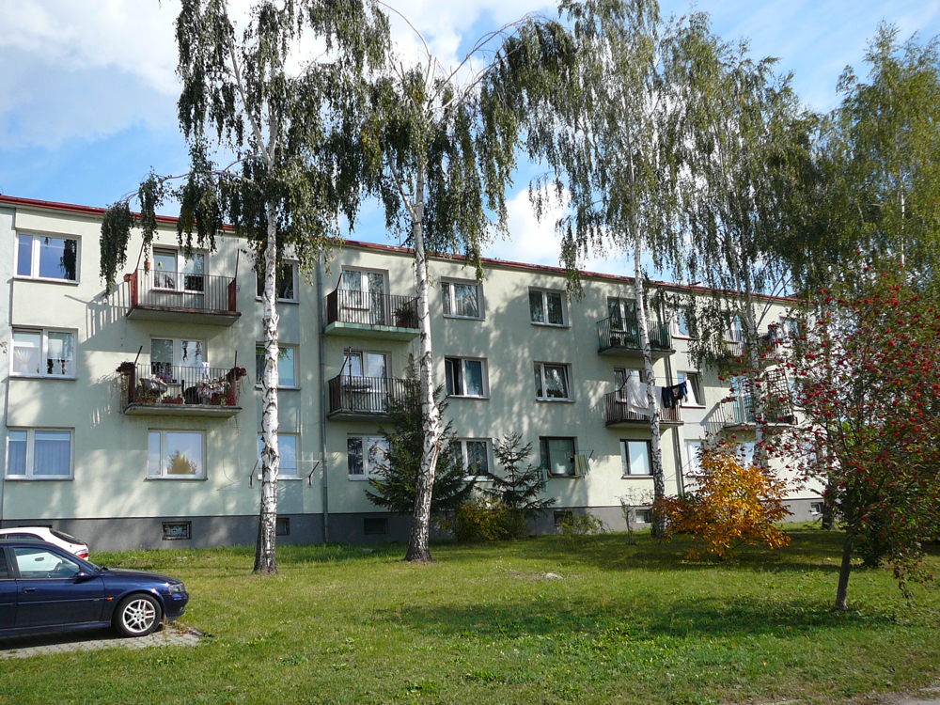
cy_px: 352
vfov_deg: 40.7
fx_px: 950
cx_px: 470
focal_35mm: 35
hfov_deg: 52.6
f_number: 2.8
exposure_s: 1/800
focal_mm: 5.2
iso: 80
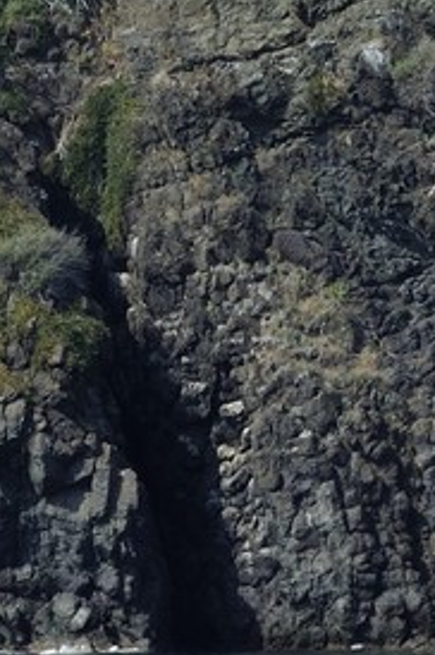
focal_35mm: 1021
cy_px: -973
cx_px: 578
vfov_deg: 2.0
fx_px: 18551
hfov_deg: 1.3
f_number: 9
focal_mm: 175
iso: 200
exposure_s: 1/320
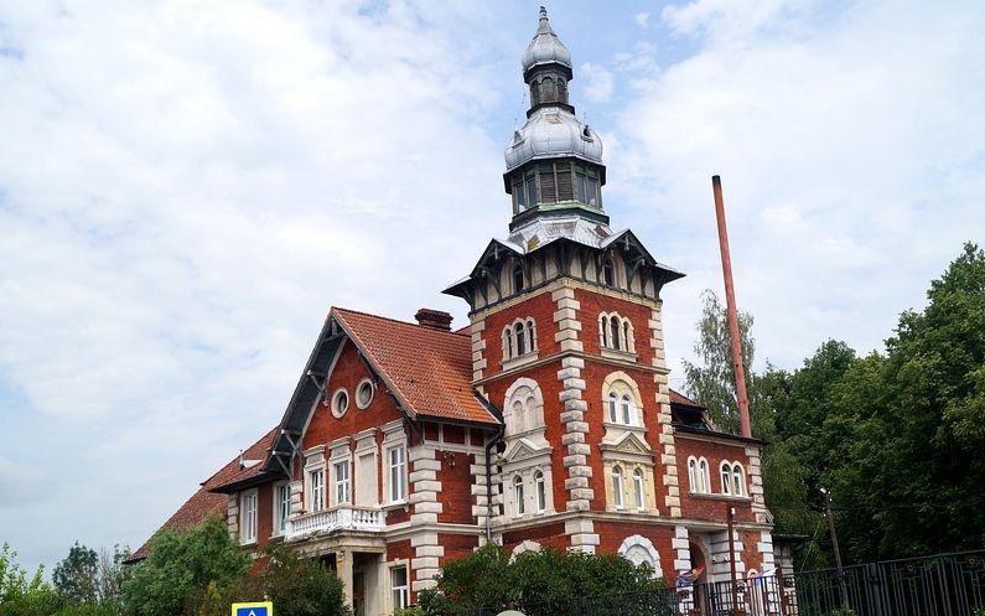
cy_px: 310
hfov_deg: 49.3
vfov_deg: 32.0
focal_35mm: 40
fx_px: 1074
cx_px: 494
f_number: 10
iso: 100
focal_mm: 26
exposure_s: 1/200
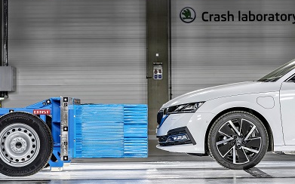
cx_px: 199
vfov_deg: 9.2
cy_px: 65
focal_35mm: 142
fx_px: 1141
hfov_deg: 14.7
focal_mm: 85
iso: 100
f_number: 5
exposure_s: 1/320
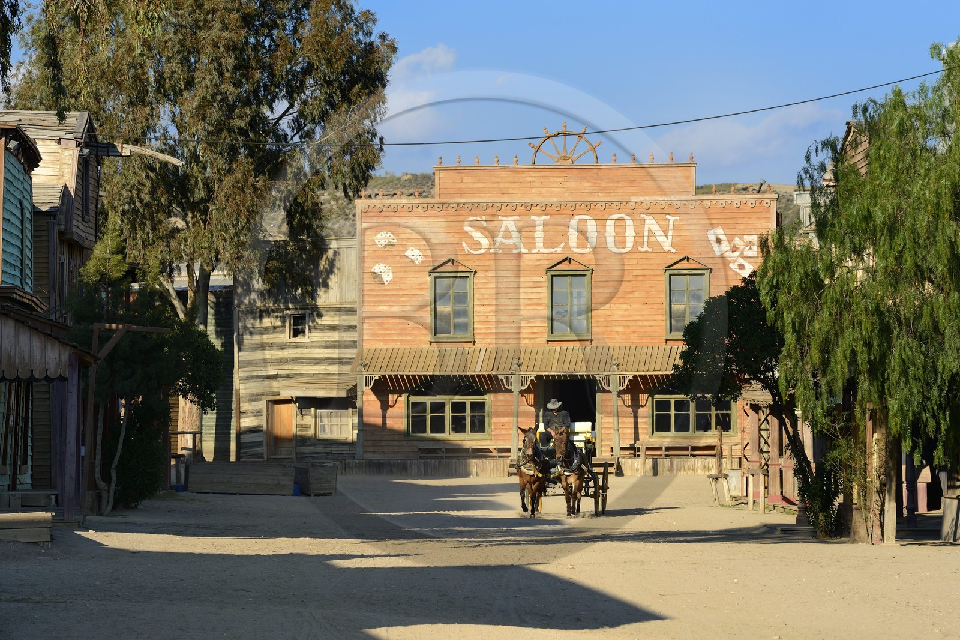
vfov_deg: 10.2
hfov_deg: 15.2
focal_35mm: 135
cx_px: 480
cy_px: 320
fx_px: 3599
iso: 200
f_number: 8
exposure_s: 1/400
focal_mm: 135
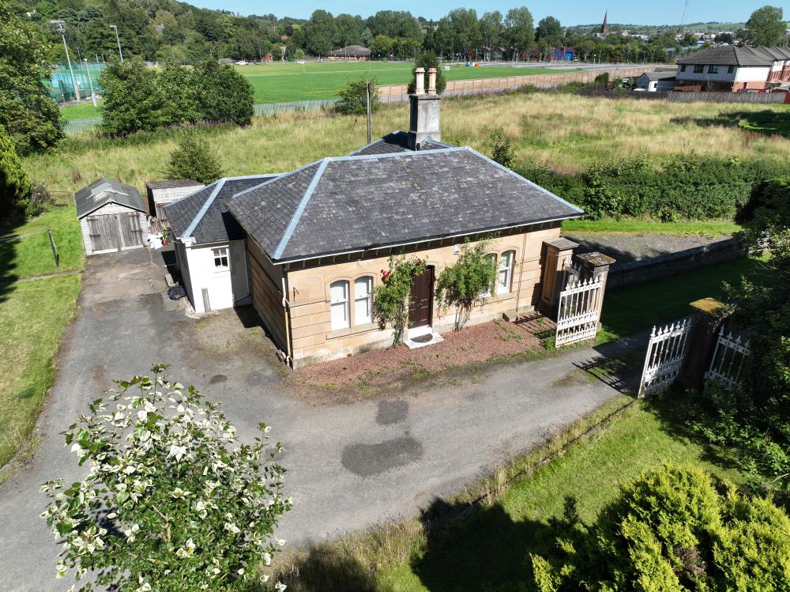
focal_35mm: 24
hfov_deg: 71.6
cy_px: 296
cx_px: 395
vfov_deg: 56.8
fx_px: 547
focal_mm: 12.29
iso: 100
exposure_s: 1/1600
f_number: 2.8
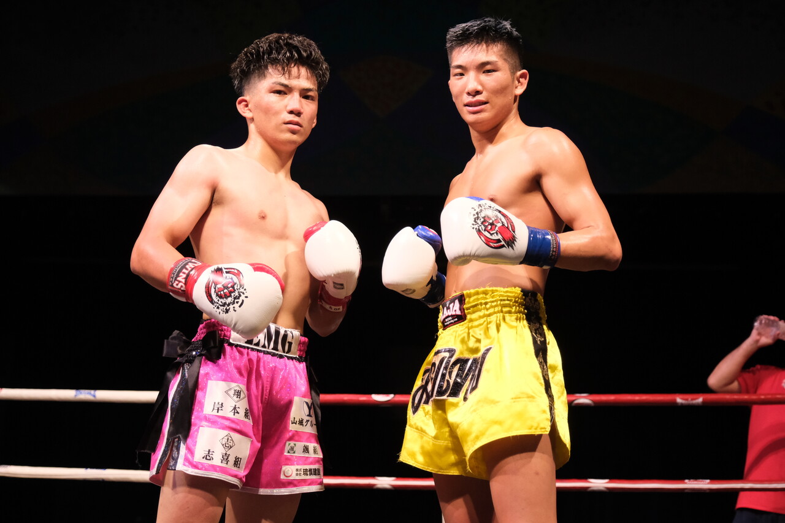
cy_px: 262
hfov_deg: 37.5
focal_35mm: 53
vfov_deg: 25.5
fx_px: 1155
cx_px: 392
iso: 4000
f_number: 2.8
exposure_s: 1/1000
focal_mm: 35.3
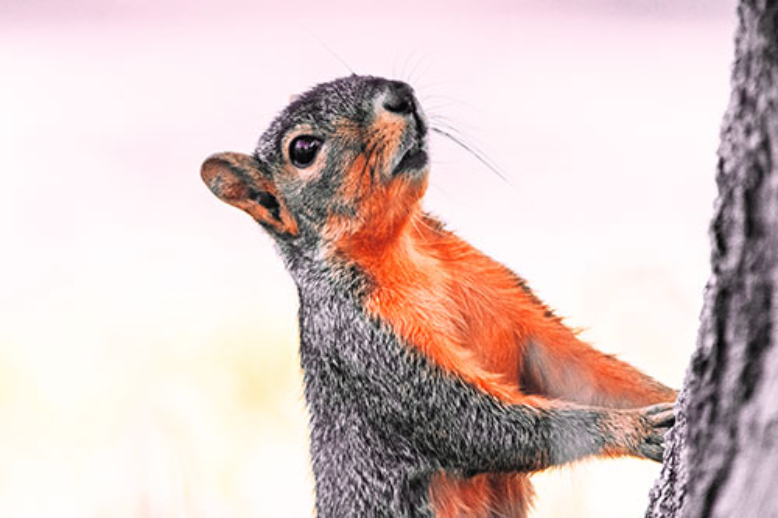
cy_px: 259
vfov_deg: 1.1
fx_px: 25923
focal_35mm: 1200
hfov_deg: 1.7
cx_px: 389
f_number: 13
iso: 5000
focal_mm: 1200
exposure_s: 1/1250
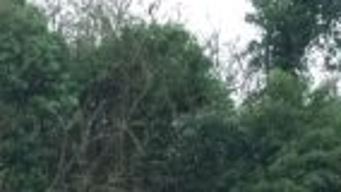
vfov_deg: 7.6
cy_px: 540
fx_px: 1284
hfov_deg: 14.6
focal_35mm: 142
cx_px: -84
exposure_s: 1/33
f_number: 2.2
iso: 64
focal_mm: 4.15
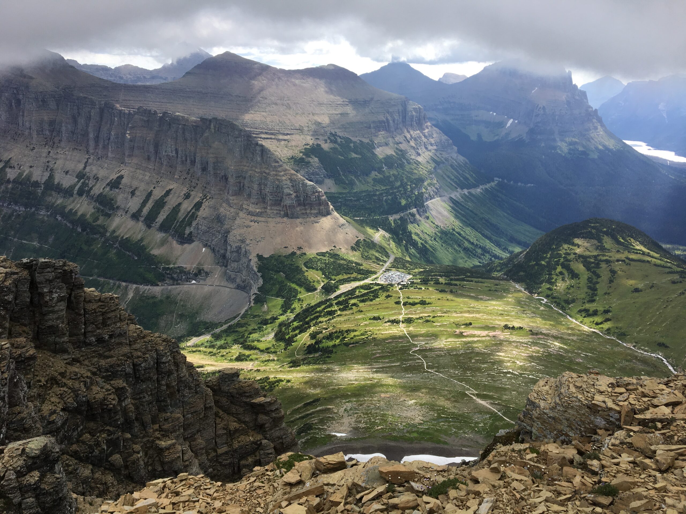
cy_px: 257
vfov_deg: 48.2
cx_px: 343
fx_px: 575
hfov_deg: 61.7
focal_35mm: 29
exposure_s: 1/950
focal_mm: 4.15
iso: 25
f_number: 2.2
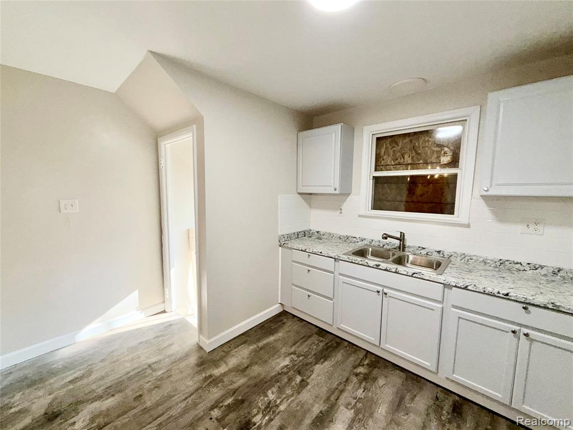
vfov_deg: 85.7
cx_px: 286
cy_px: 215
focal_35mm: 14
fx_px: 232
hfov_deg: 102.1
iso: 64
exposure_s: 1/120
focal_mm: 2.22
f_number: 2.2
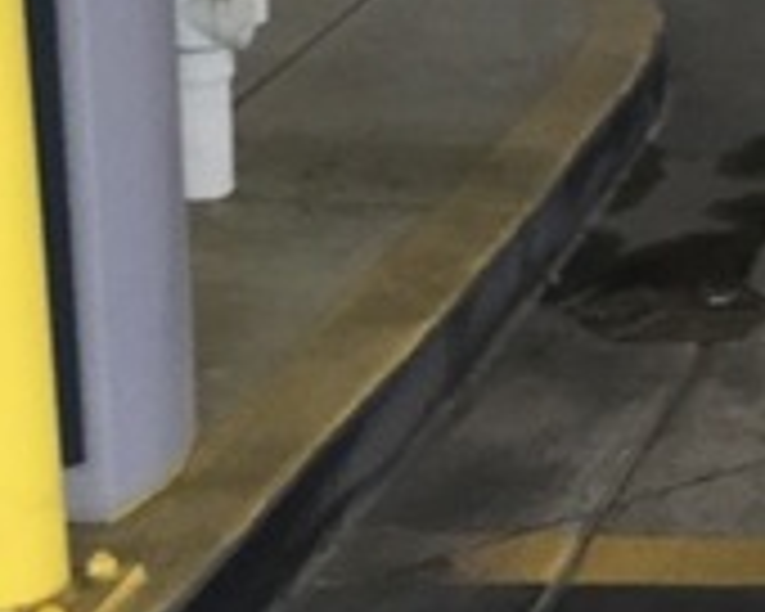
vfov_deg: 10.9
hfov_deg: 12.7
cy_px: 270
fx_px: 3215
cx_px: 1228
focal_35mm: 142
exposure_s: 1/30
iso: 64
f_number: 2.4
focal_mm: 3.3
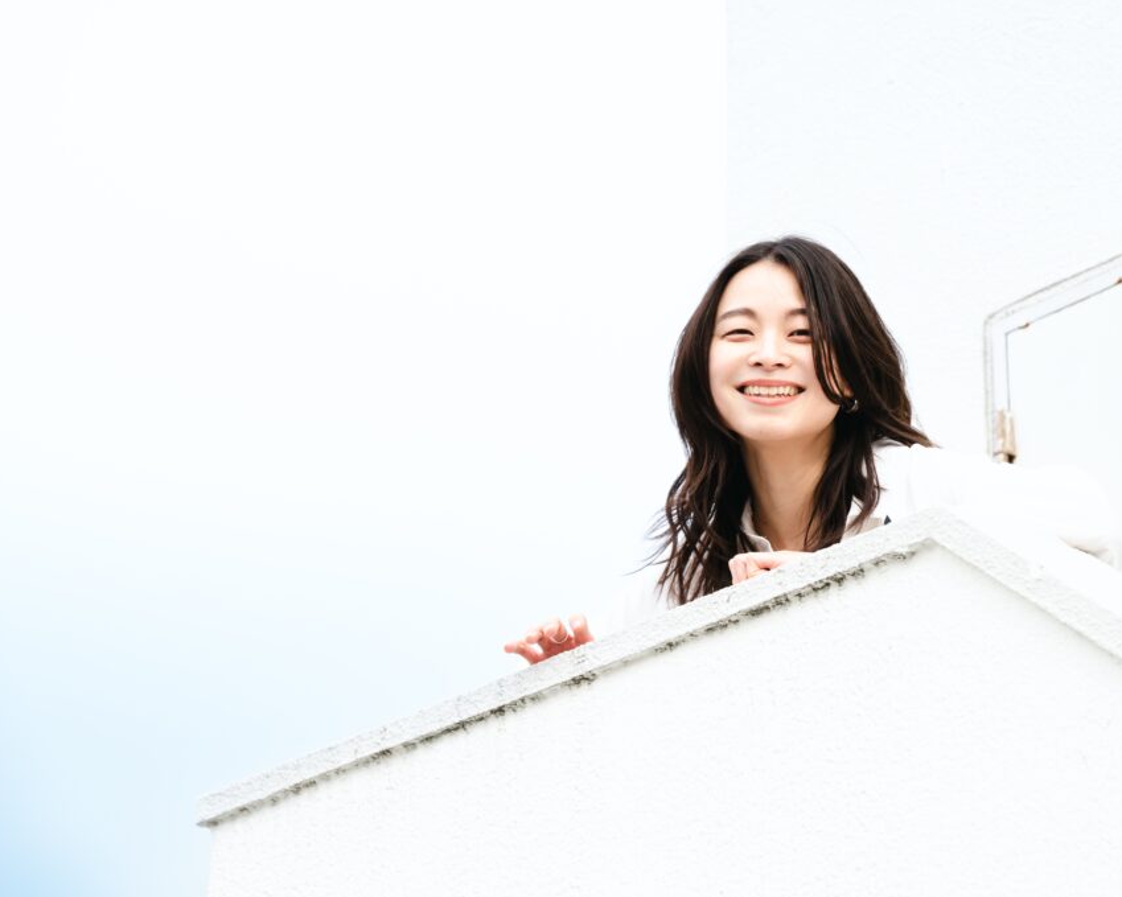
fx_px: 3121
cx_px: 644
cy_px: 448
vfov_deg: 16.4
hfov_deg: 20.4
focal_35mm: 94
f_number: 6.3
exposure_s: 1/500
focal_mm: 83
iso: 800
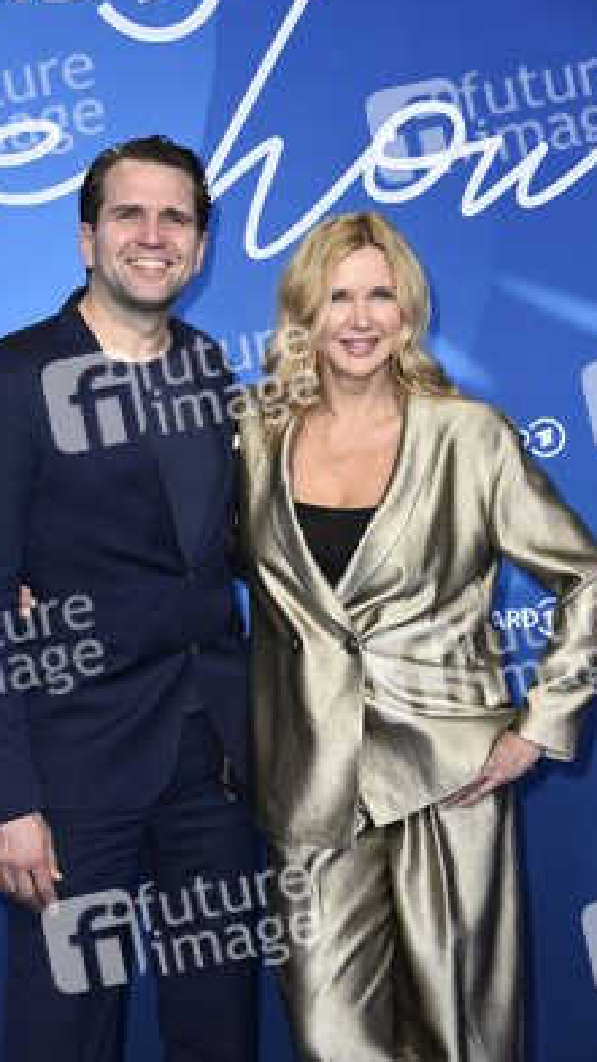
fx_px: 2336
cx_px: 259
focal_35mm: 83
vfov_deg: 25.6
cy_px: 524
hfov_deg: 14.6
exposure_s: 1/250
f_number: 5.6
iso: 1000
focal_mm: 78
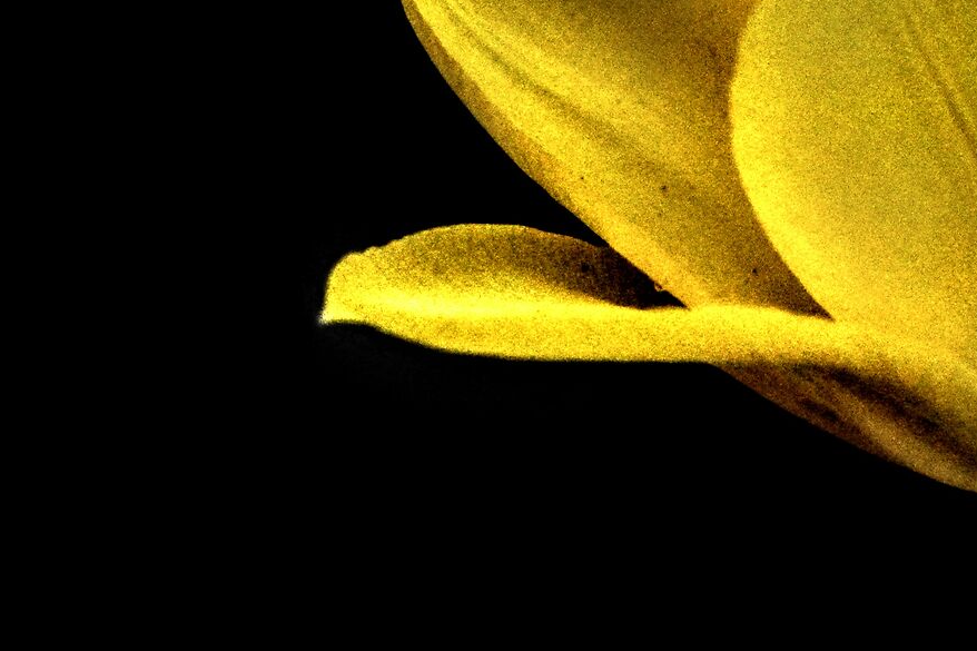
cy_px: 151
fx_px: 16686
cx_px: 530
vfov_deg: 2.2
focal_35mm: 615
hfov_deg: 3.4
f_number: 4.8
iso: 3200
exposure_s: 1/80
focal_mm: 150
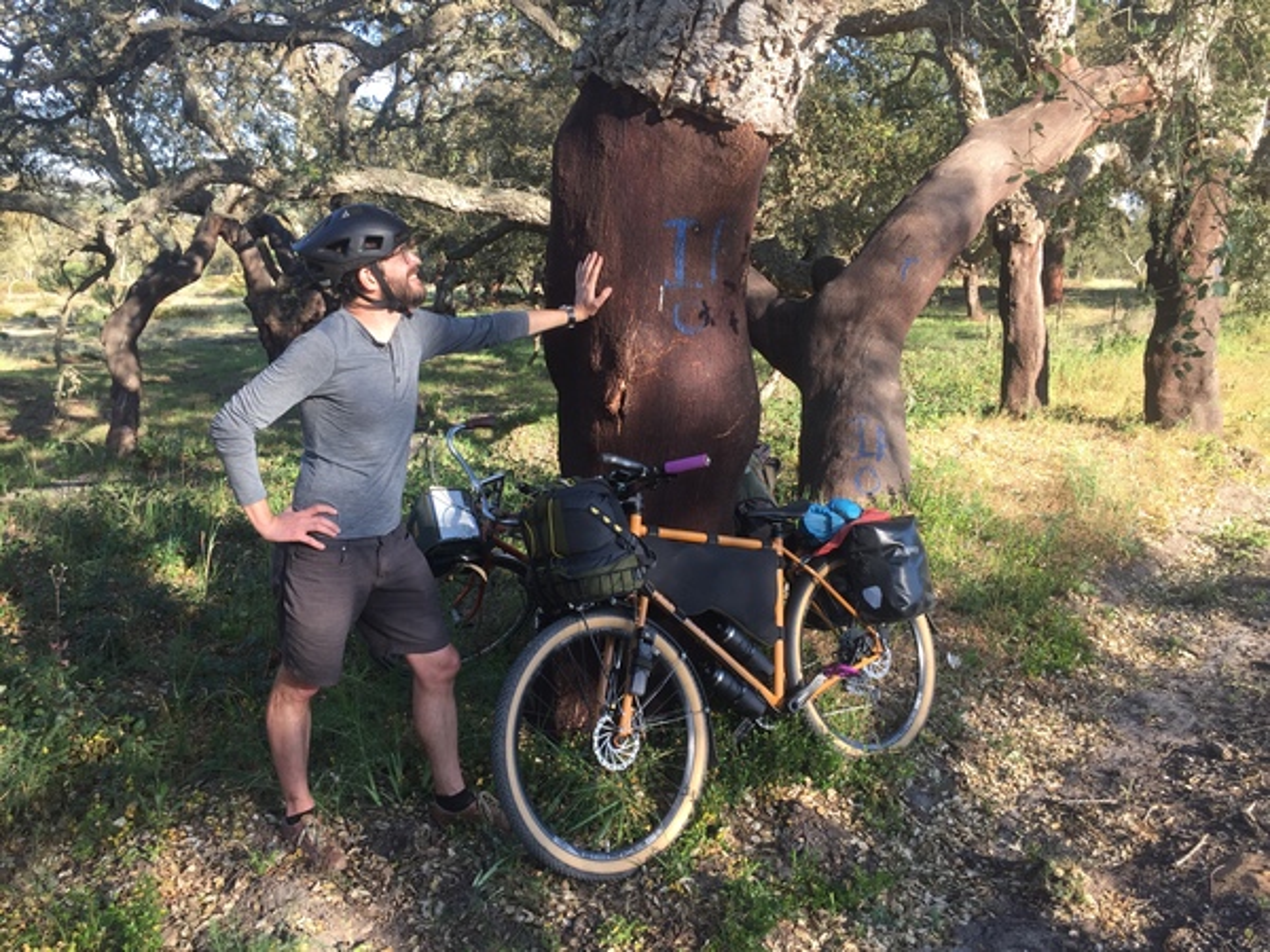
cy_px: 476
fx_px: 1064
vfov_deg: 48.2
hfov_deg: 61.7
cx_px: 635
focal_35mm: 29
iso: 32
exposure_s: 1/262
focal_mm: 4.15
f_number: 2.2
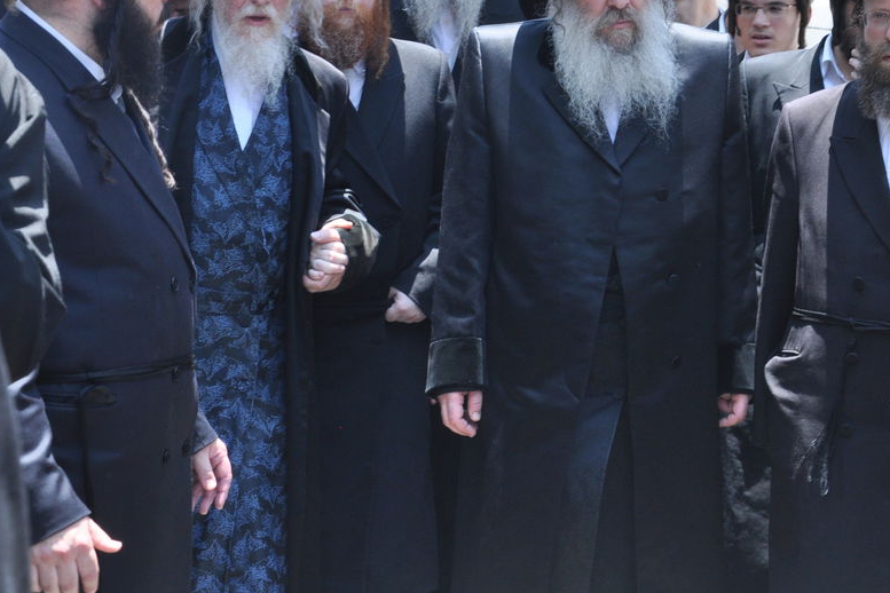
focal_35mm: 108
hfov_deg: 18.8
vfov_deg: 12.6
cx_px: 677
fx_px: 2670
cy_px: 128
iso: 400
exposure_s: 1/160
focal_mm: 40
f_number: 9
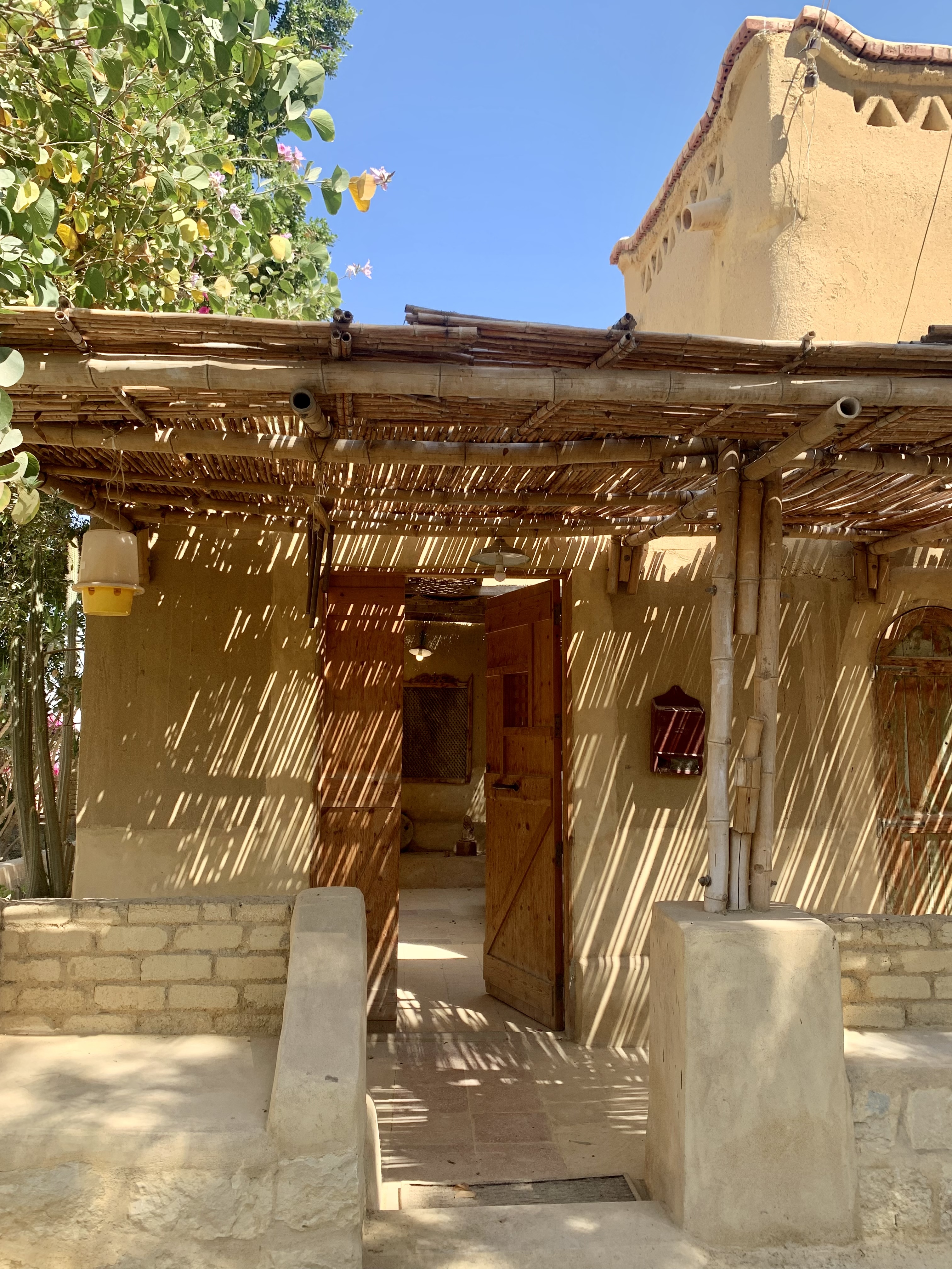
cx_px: 476
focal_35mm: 26
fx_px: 953
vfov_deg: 67.3
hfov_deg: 53.1
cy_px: 634
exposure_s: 1/605
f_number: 1.8
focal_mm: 4.25
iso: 25
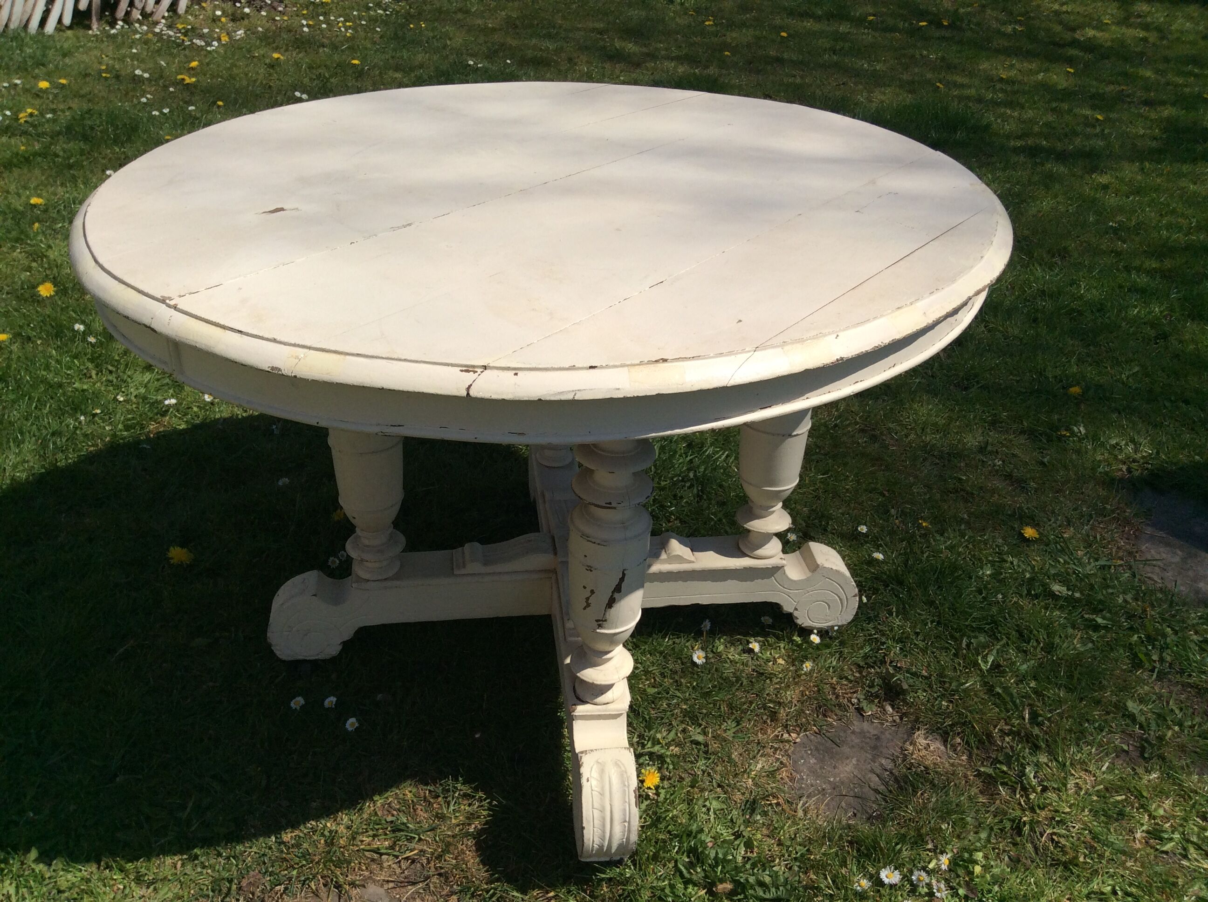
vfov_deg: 44.1
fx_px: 1115
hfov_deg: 56.9
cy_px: 451
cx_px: 604
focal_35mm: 32
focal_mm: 3.3
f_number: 2.4
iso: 32
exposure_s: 1/3185
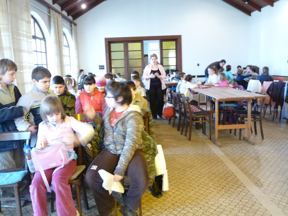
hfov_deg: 54.0
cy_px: 108
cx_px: 144
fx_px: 283
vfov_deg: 41.8
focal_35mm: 34
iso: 400
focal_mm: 6
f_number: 3
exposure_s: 1/10
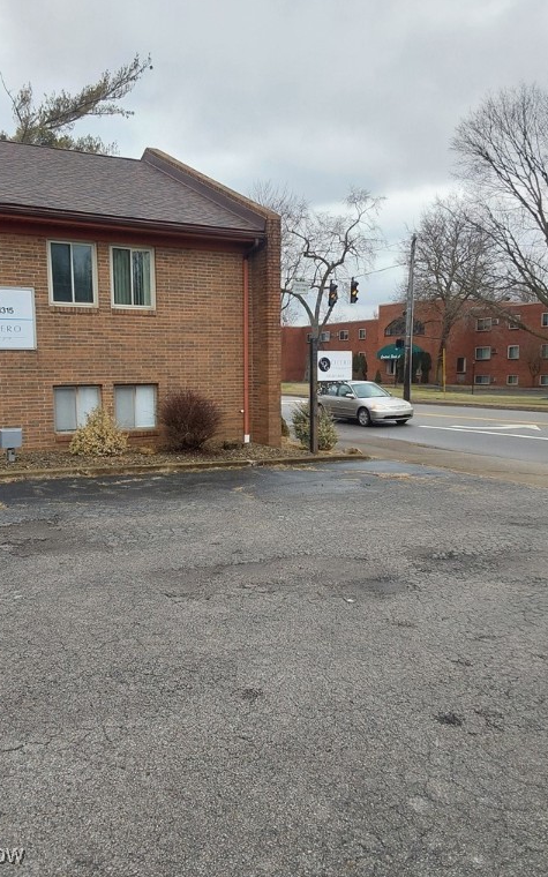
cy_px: 436
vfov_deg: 62.9
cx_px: 242
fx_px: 717
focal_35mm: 30
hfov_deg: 41.8
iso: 50
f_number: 1.9
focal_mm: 2.91
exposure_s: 1/213
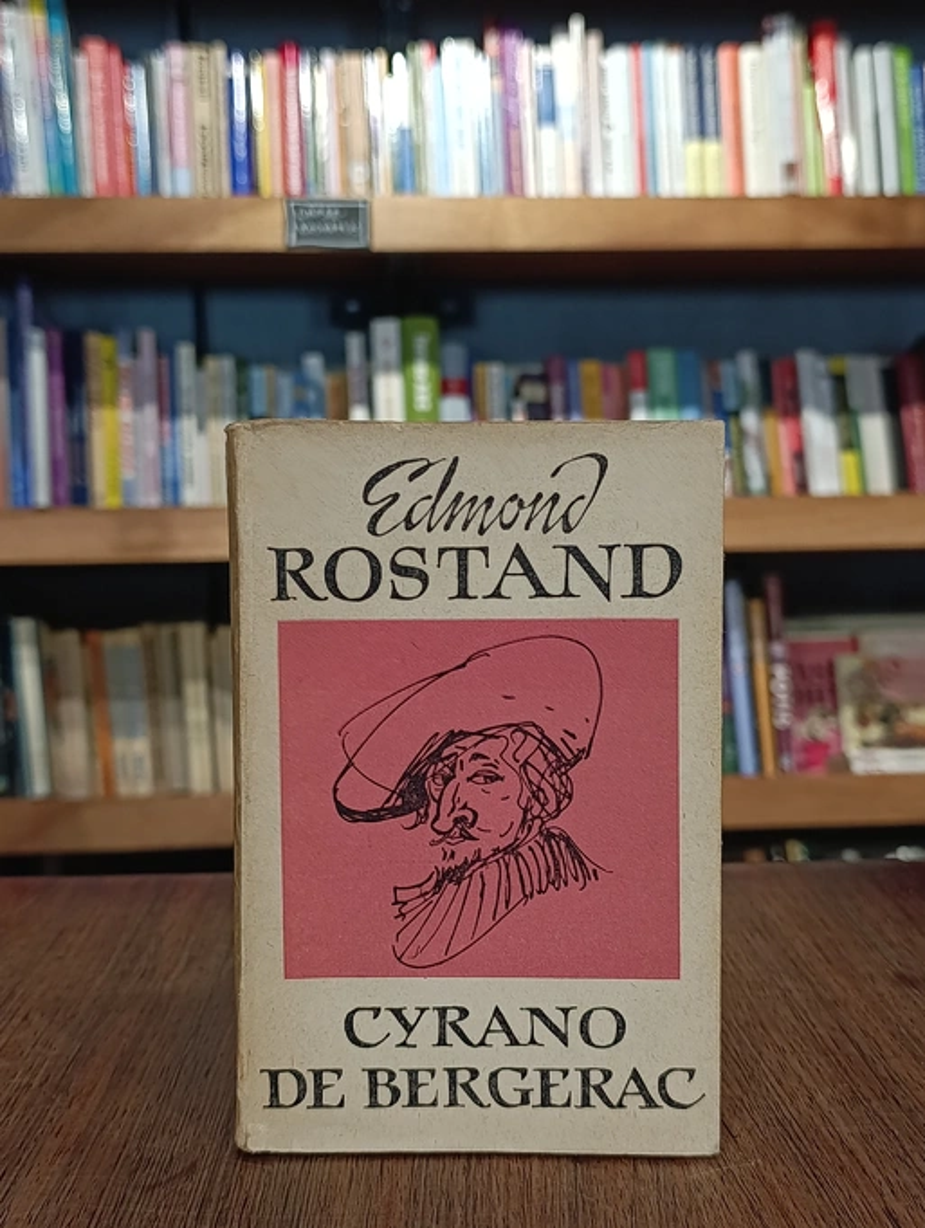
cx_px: 462
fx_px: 1457
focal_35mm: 41
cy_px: 614
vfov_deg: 45.7
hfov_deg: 35.2
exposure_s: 1/100
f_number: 1.65
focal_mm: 6.11
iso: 292
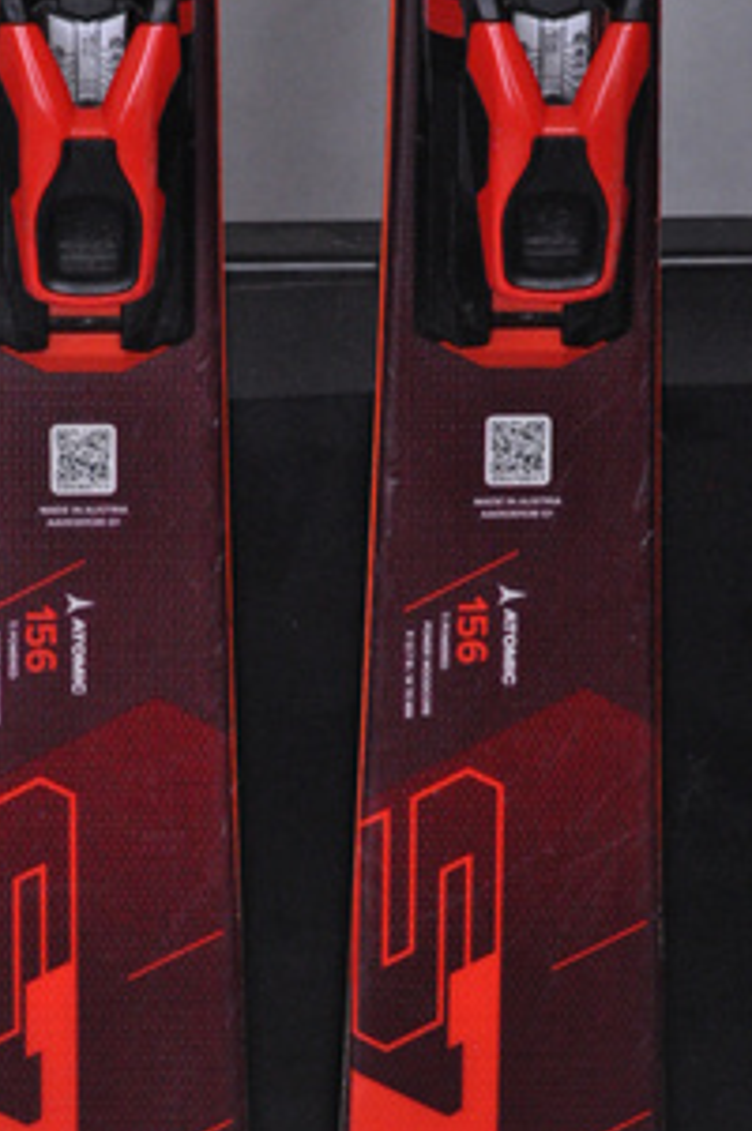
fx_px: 6343
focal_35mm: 202
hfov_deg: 6.8
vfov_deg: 10.2
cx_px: 291
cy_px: 612
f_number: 9.5
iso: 3200
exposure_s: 1/125
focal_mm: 90
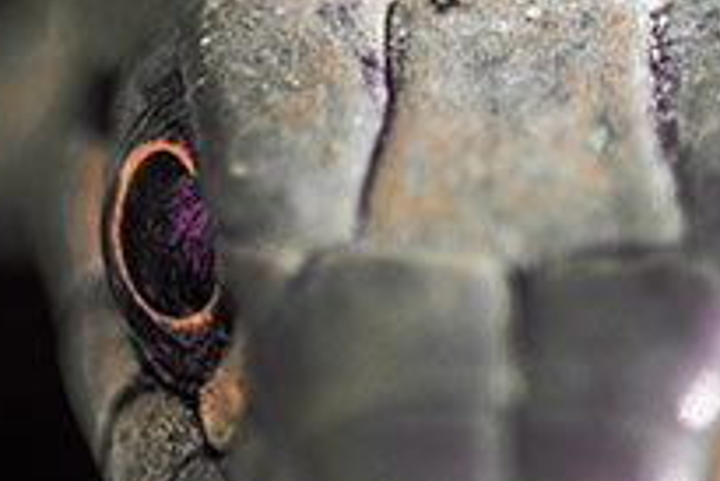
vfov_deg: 2.7
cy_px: 276
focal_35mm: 512
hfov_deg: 4.0
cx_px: 320
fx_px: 10247
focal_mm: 210
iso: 360
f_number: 8
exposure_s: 1/250
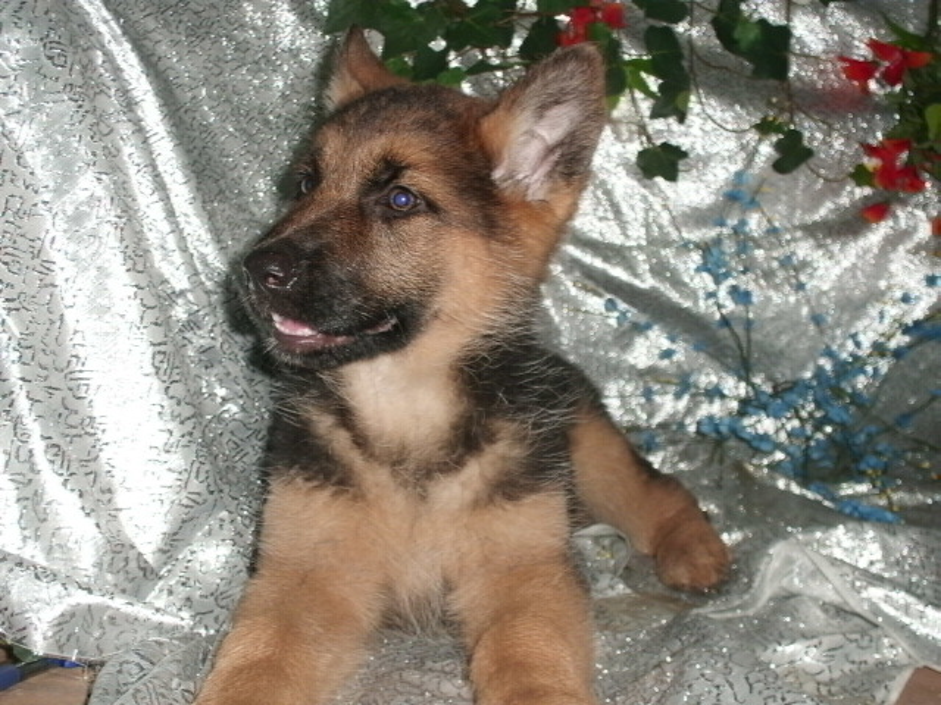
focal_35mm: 47
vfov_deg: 30.9
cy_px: 352
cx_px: 470
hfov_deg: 40.4
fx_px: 1278
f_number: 3.3
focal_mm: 8.4
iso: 100
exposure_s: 1/60
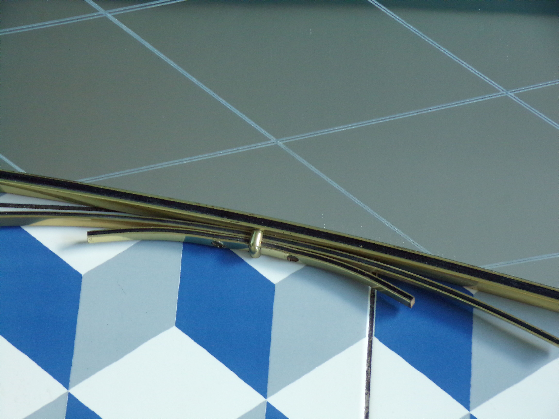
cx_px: 280
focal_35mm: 131
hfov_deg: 15.1
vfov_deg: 11.3
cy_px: 210
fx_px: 2115
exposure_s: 1/15
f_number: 4.4
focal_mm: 23.5
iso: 400
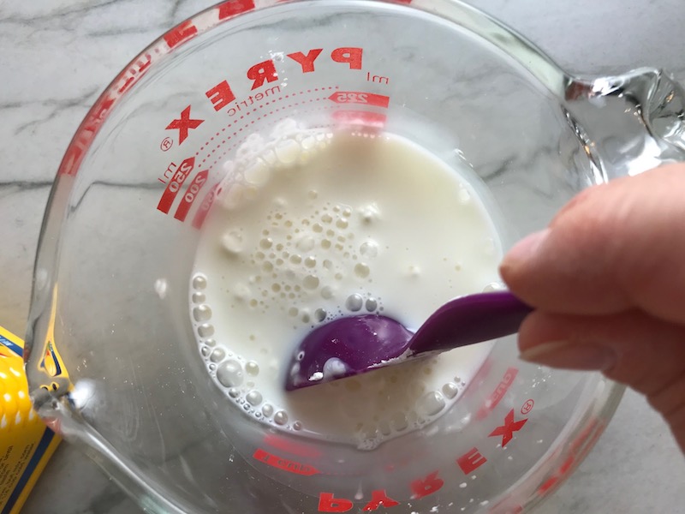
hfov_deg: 63.4
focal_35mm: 28
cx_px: 342
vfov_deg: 49.7
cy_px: 257
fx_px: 554
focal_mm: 3.99
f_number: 1.8
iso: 40
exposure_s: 1/120
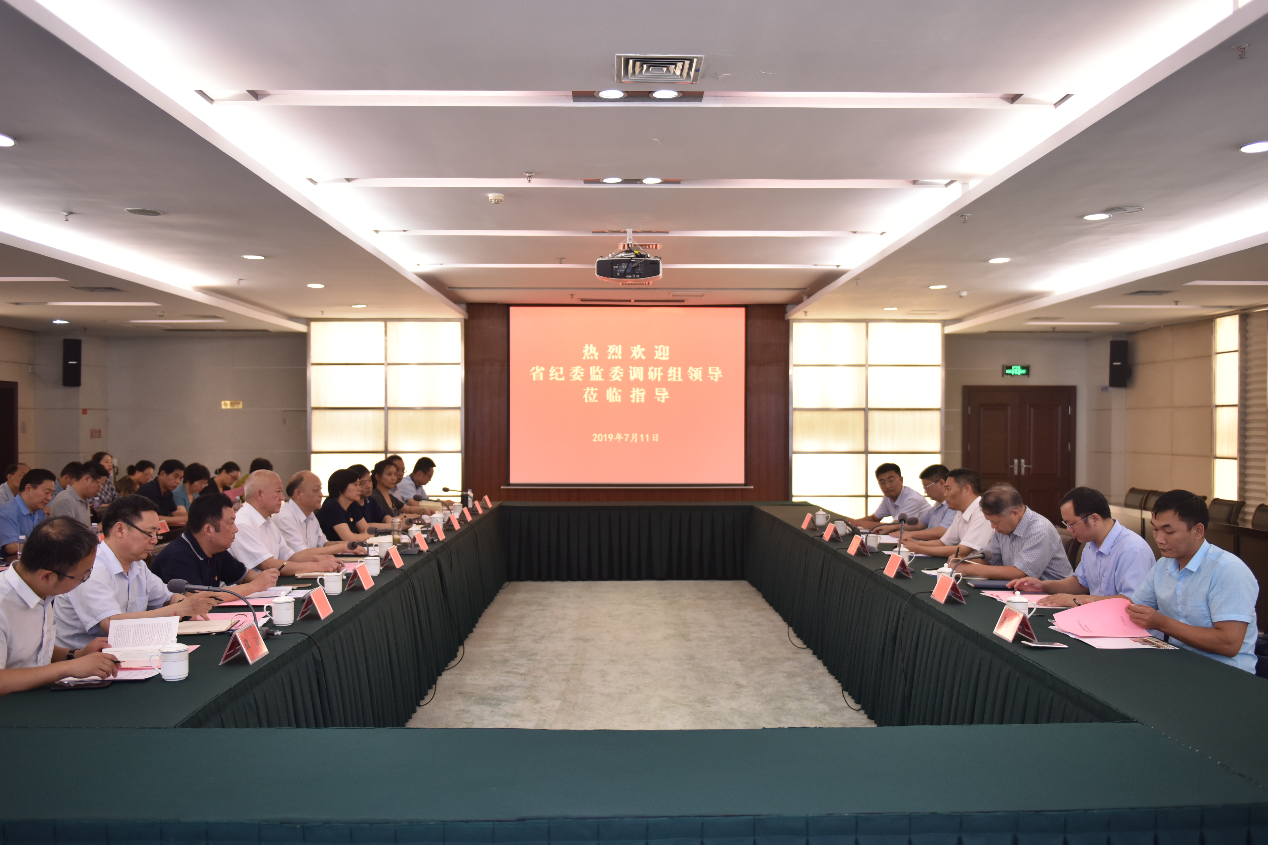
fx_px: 1092
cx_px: 636
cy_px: 443
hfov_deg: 60.3
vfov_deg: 42.3
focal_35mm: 31
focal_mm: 29
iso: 1000
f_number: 2.8
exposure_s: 1/200
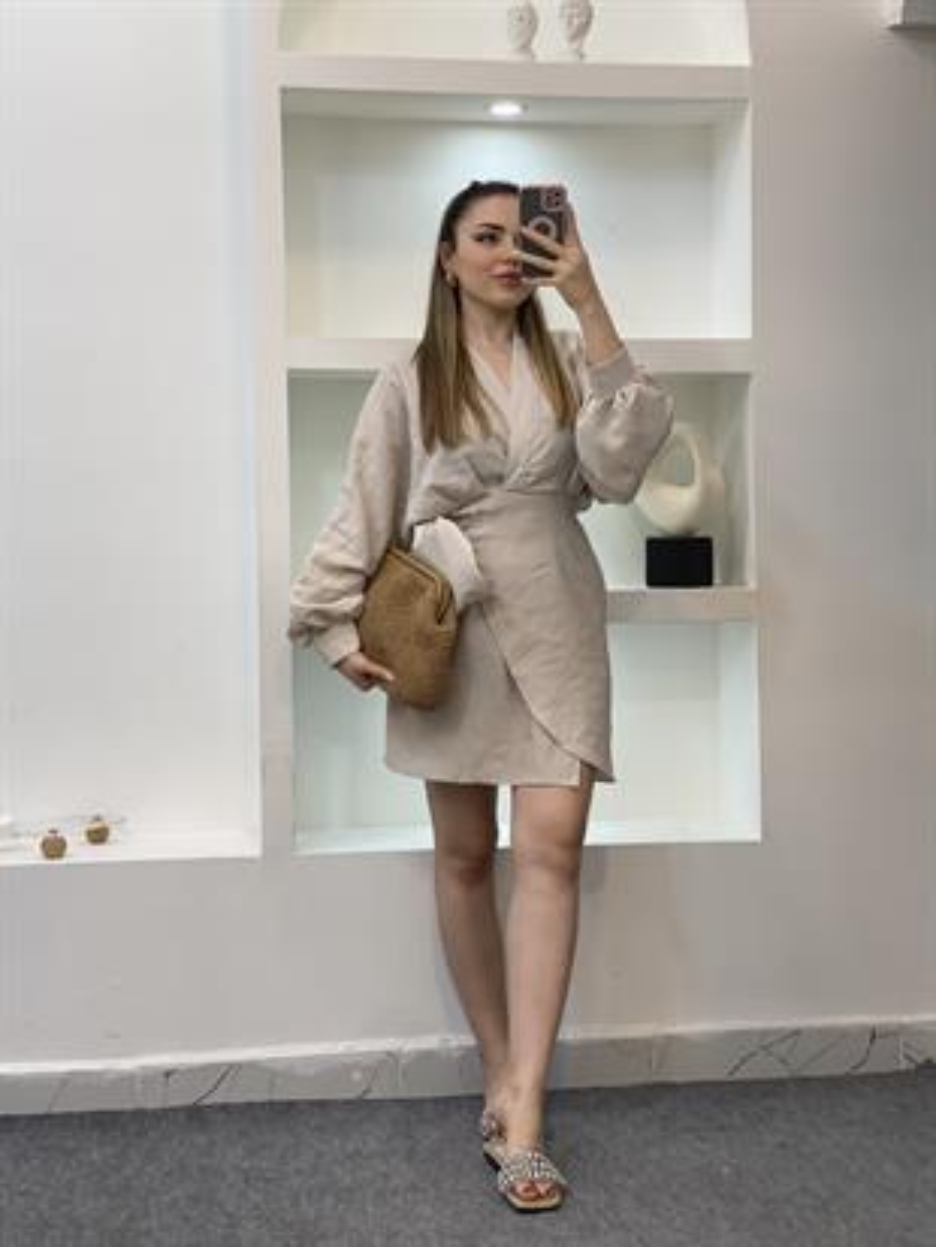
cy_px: 624
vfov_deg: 36.8
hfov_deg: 28.0
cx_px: 468
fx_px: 1874
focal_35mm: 52
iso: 64
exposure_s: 1/100
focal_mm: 6
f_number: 2
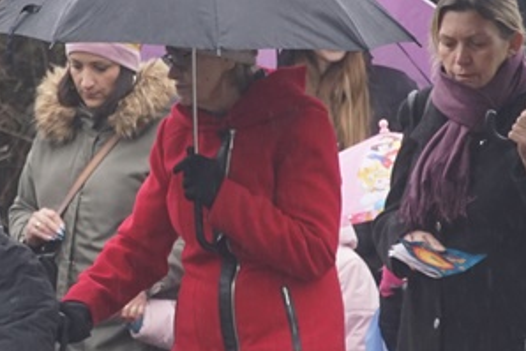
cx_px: 171
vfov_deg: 2.3
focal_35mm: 604
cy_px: 163
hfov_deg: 3.4
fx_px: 8829
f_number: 5.6
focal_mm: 120
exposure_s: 1/200
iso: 800
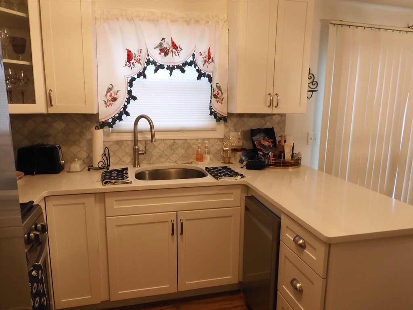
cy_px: 155
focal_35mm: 24
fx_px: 286
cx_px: 206
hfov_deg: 71.6
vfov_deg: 56.8
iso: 280
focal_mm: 4.3
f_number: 3.4
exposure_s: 1/30
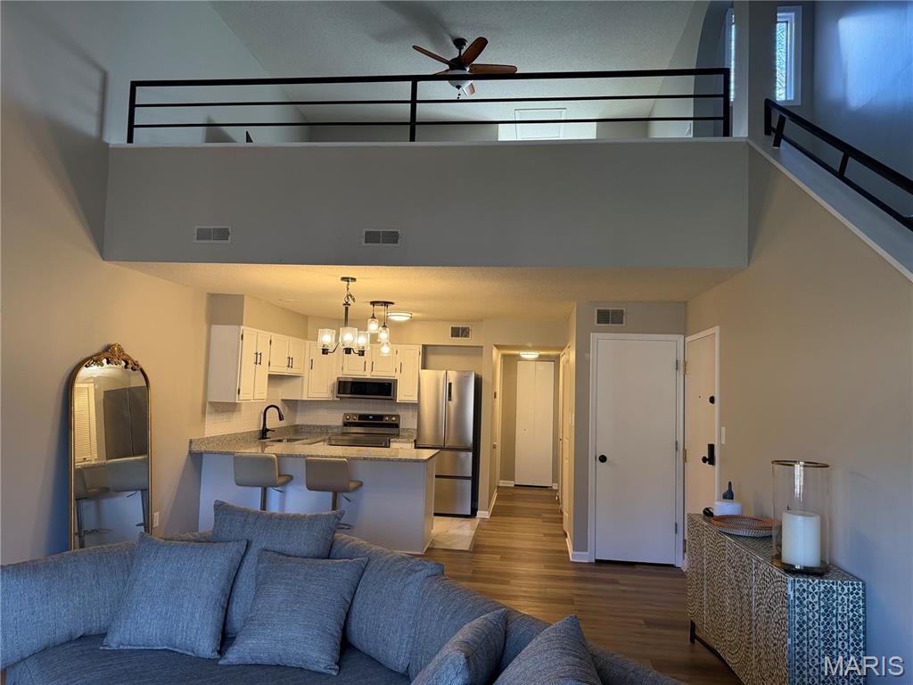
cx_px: 456
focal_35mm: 24
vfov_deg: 56.8
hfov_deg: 71.6
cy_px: 342
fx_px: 633
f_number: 1.78
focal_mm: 6.76
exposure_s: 1/120
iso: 250
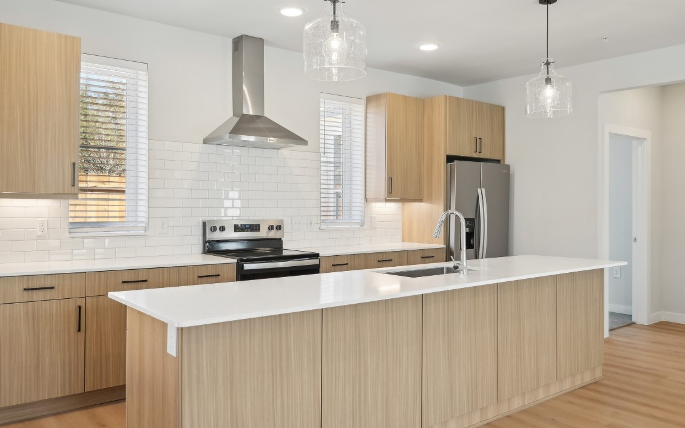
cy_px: 206
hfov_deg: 67.4
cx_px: 339
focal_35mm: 28
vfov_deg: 45.2
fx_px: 514
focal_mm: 26.5
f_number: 8
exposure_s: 1/60
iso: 400
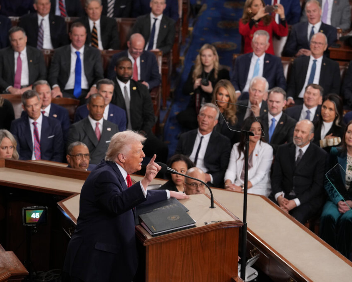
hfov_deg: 12.1
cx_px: 159
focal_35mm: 159
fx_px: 1657
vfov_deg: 9.7
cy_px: 142
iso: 2000
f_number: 4.5
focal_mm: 140
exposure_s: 1/400
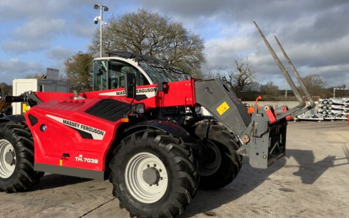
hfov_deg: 52.8
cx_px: 173
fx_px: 352
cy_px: 104
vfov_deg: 34.4
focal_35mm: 37
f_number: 1.8
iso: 16
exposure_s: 1/1490
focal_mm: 3
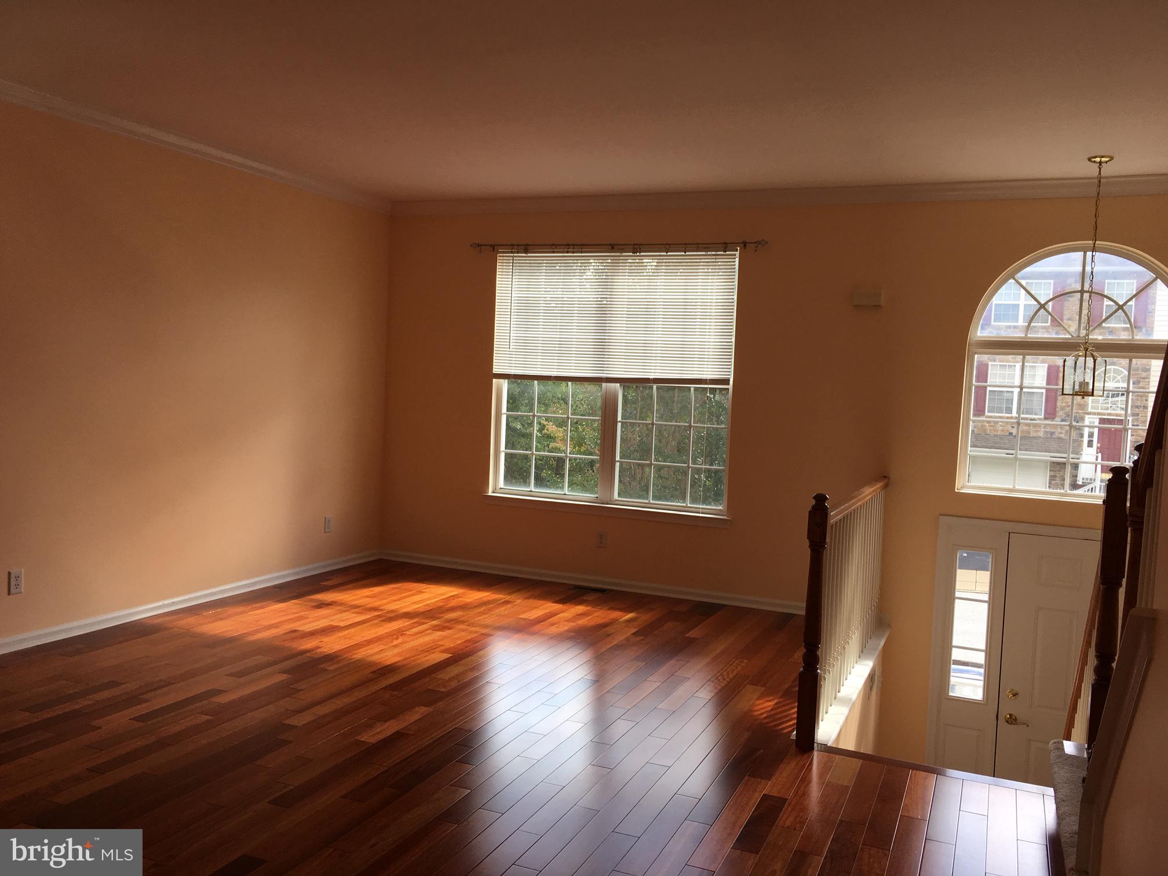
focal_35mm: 29
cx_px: 584
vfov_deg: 48.2
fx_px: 979
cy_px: 438
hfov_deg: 61.7
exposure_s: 1/214
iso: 25
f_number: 2.2
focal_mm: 4.15
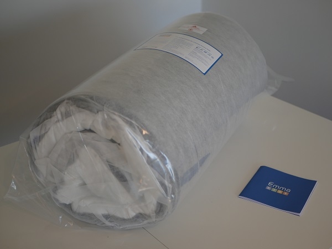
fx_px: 480
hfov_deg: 38.2
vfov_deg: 29.1
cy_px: 124
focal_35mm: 50
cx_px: 166
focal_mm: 25
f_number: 1.7
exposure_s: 1/100
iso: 200
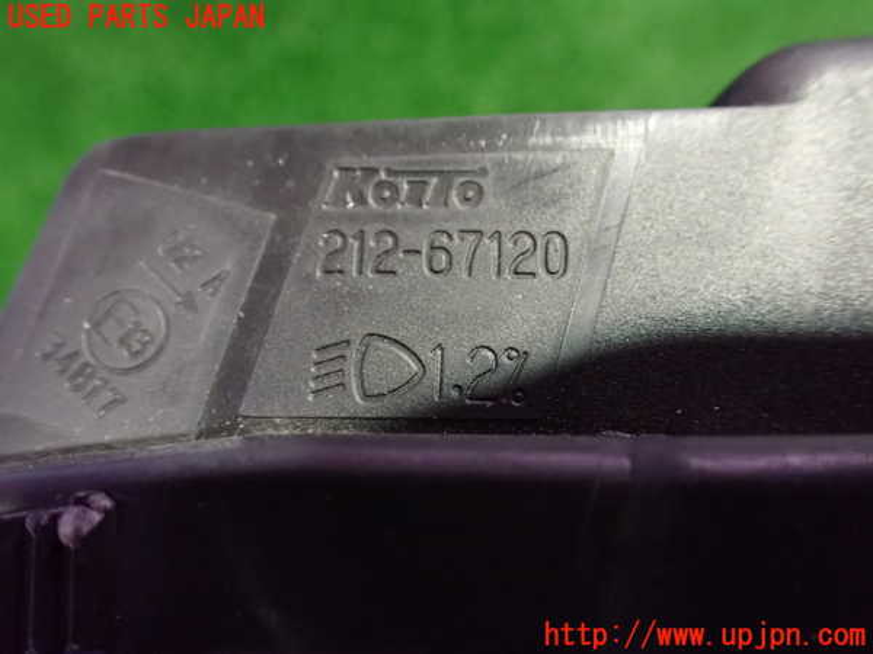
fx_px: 757
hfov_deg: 60.0
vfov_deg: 46.8
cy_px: 327
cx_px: 436
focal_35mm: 30
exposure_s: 1/30
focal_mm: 5.4
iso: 1250
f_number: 2.3
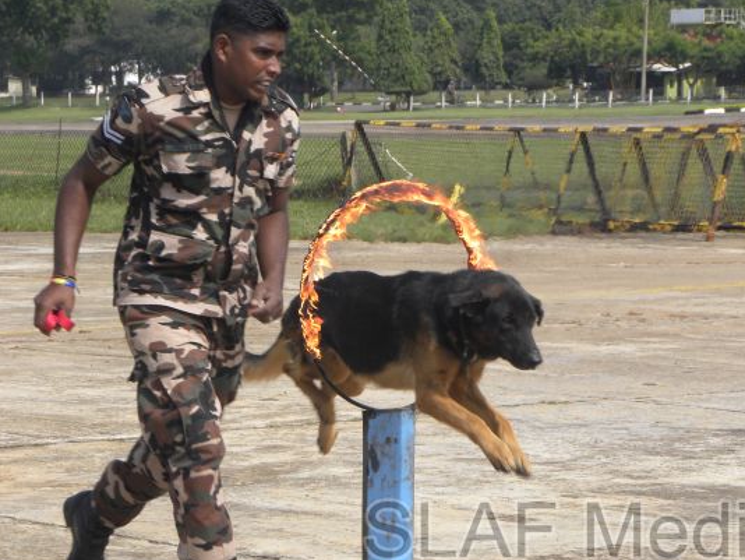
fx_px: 3919
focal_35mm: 182
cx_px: 407
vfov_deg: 8.2
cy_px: 288
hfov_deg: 10.9
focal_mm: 28.8
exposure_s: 1/268
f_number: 5.6
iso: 64
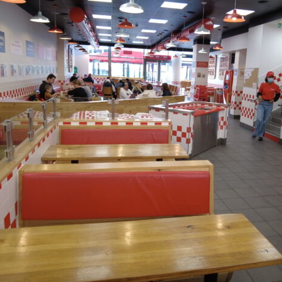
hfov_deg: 55.0
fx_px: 267
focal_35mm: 29
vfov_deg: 55.5
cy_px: 126
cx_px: 176
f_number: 1.8
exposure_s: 1/15
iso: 100
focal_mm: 4.4
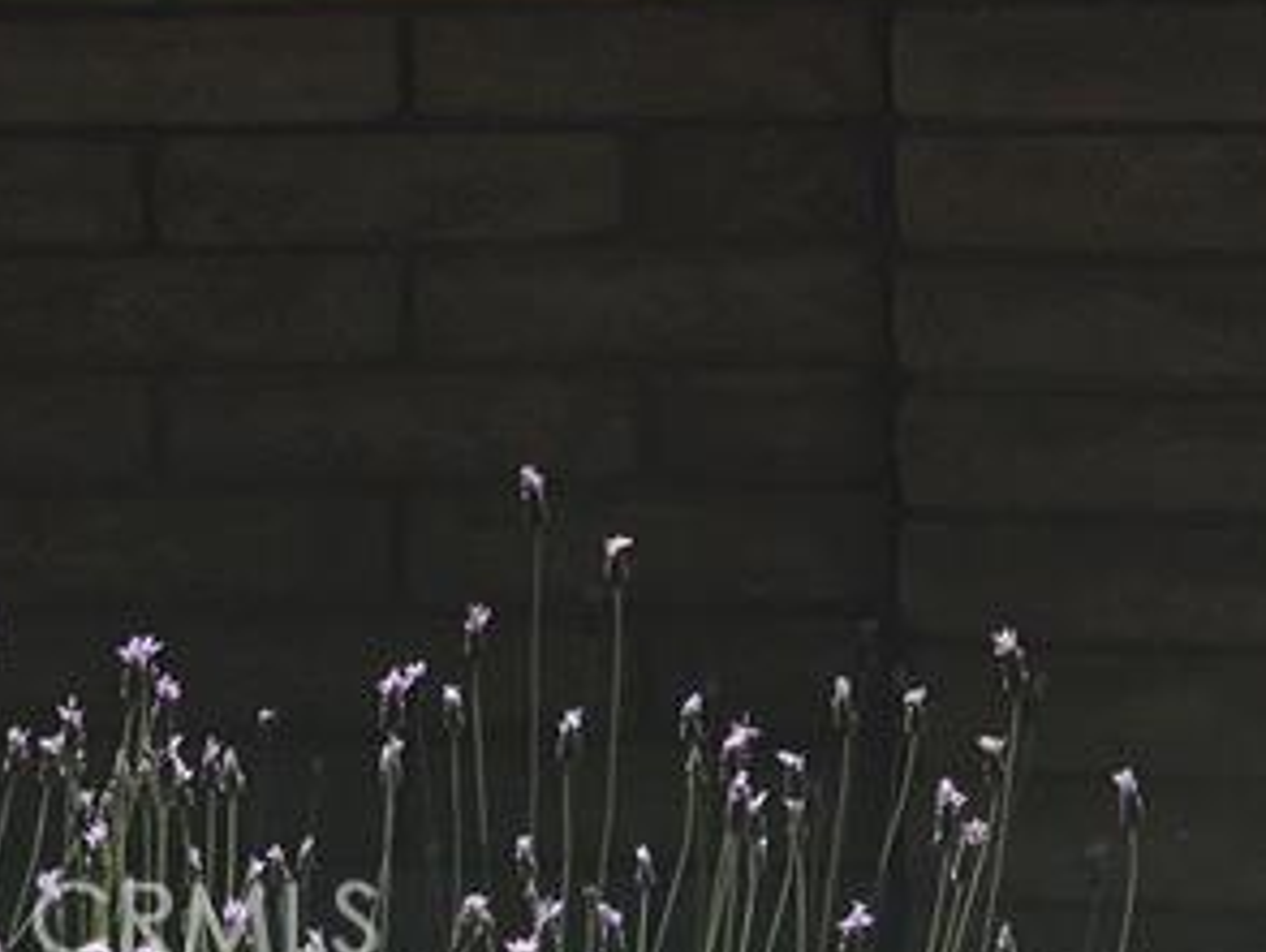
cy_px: -672
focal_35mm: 101
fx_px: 3697
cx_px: 844
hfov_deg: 19.4
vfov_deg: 13.4
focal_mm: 4.15
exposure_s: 1/2481
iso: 25
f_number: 2.2
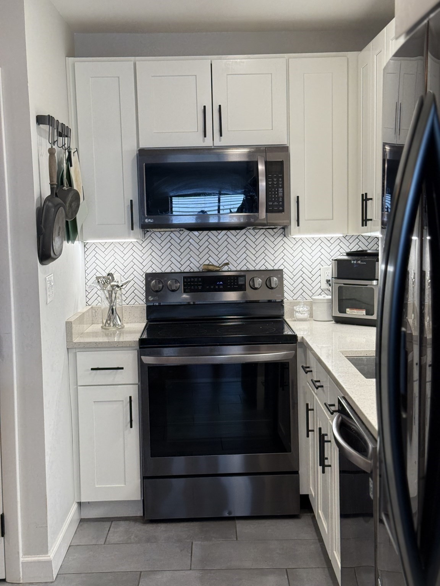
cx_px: 220
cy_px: 293
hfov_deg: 30.3
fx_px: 813
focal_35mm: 48
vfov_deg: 39.7
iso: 80
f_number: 1.78
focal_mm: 6.76
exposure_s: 1/120
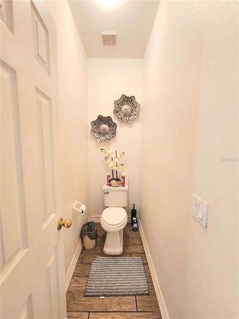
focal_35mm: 13
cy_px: 160
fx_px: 120
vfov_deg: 106.2
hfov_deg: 89.9
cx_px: 120
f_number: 2.2
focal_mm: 2.2
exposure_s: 1/60
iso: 320
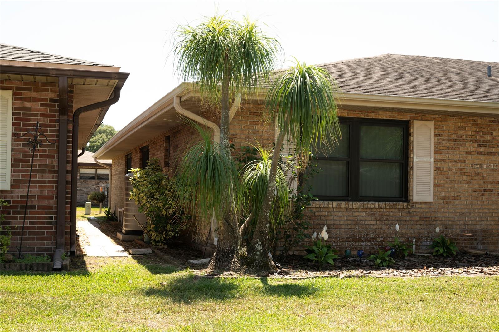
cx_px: 250
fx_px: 665
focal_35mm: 48
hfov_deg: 41.2
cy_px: 166
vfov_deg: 28.0
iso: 64
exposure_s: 1/40
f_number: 11
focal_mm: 48
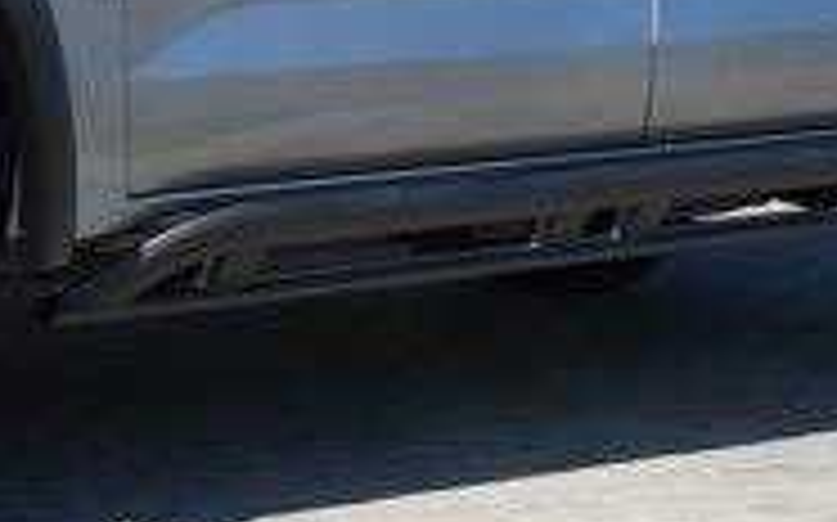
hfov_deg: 13.8
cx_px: 135
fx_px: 3442
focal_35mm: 151
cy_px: 70
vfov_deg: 8.6
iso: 1000
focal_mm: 43
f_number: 8
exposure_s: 1/1600
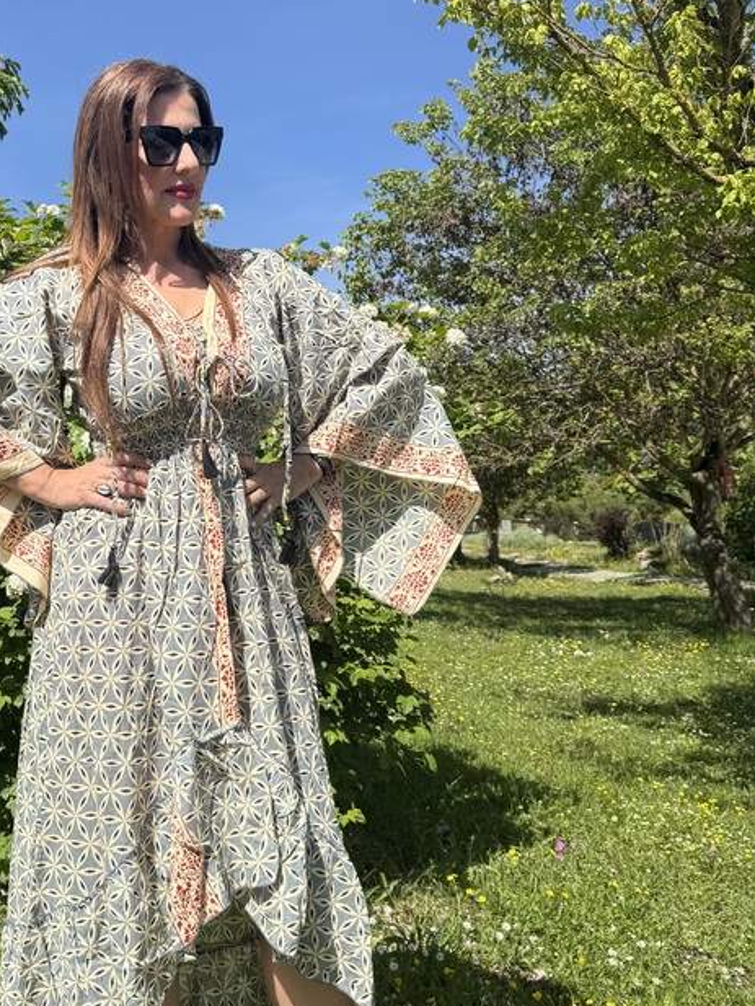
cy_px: 473
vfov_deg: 52.6
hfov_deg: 39.8
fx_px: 1017
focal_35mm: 35
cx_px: 206
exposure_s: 1/4049
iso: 80
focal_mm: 6.76
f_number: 1.78
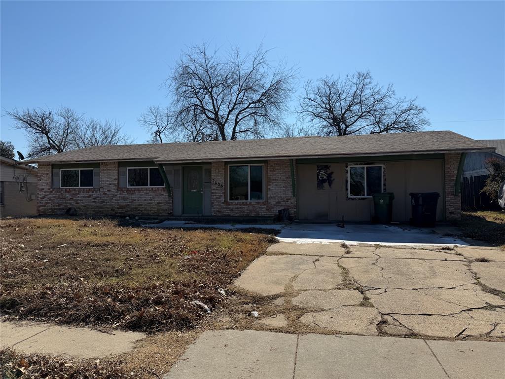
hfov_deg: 71.6
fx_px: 350
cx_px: 252
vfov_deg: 56.8
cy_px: 190
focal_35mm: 24
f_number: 1.78
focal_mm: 6.76
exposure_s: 1/7353
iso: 80
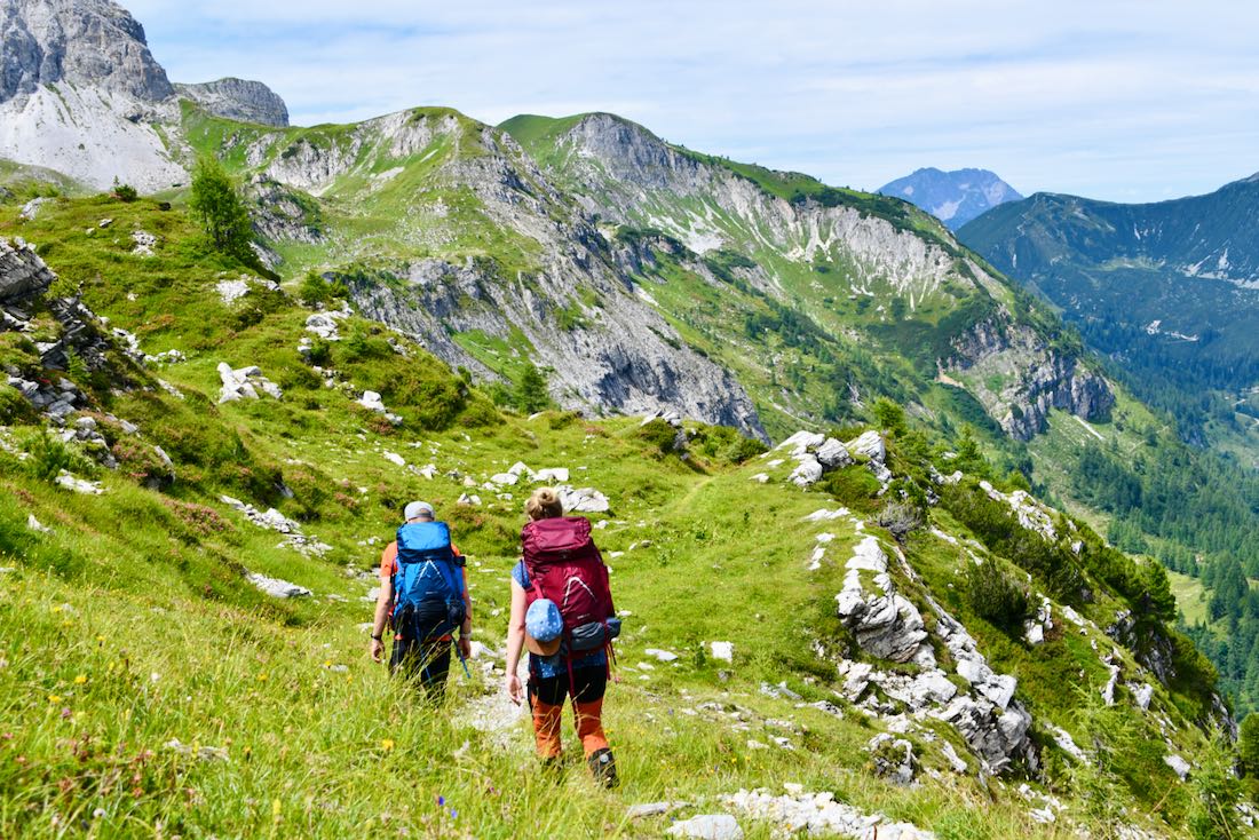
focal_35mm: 42
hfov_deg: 46.4
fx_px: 1469
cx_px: 630
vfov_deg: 31.9
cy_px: 420
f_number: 8
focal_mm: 28
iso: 100
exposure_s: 1/250
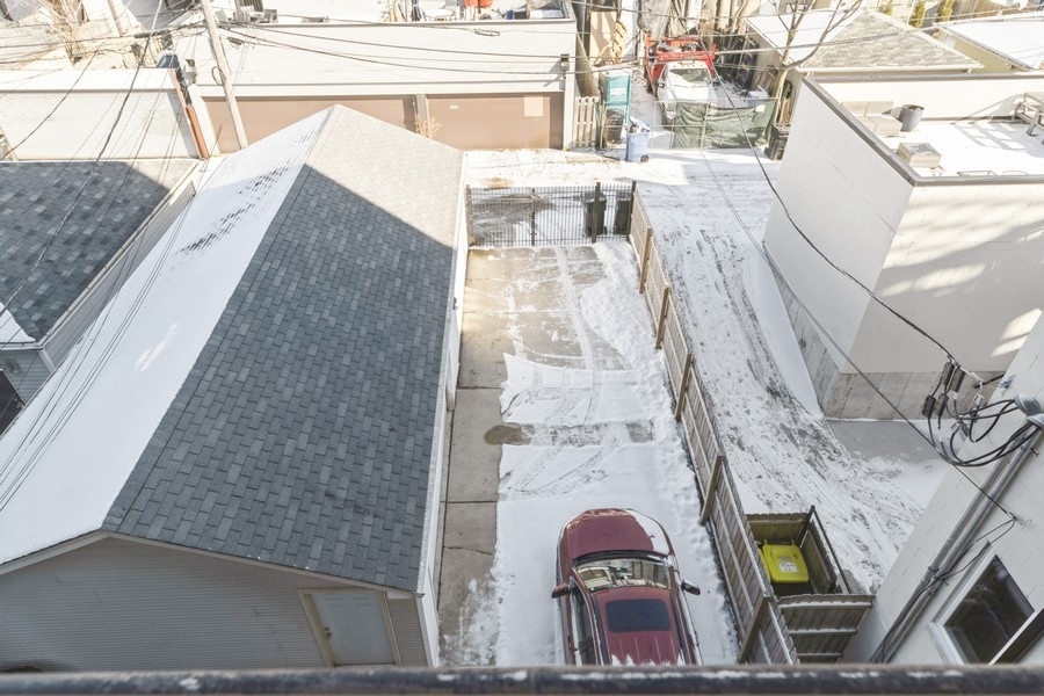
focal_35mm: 24
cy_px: 348
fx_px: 696
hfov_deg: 73.7
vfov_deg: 53.1
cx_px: 522
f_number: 8
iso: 200
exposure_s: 1/500
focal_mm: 24
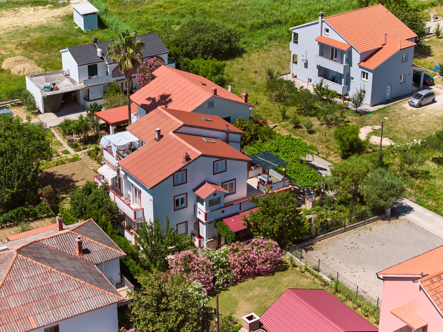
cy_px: 166
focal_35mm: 70
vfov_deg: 21.0
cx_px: 222
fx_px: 896
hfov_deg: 27.8
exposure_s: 1/1600
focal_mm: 19.35
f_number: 2.8
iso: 130
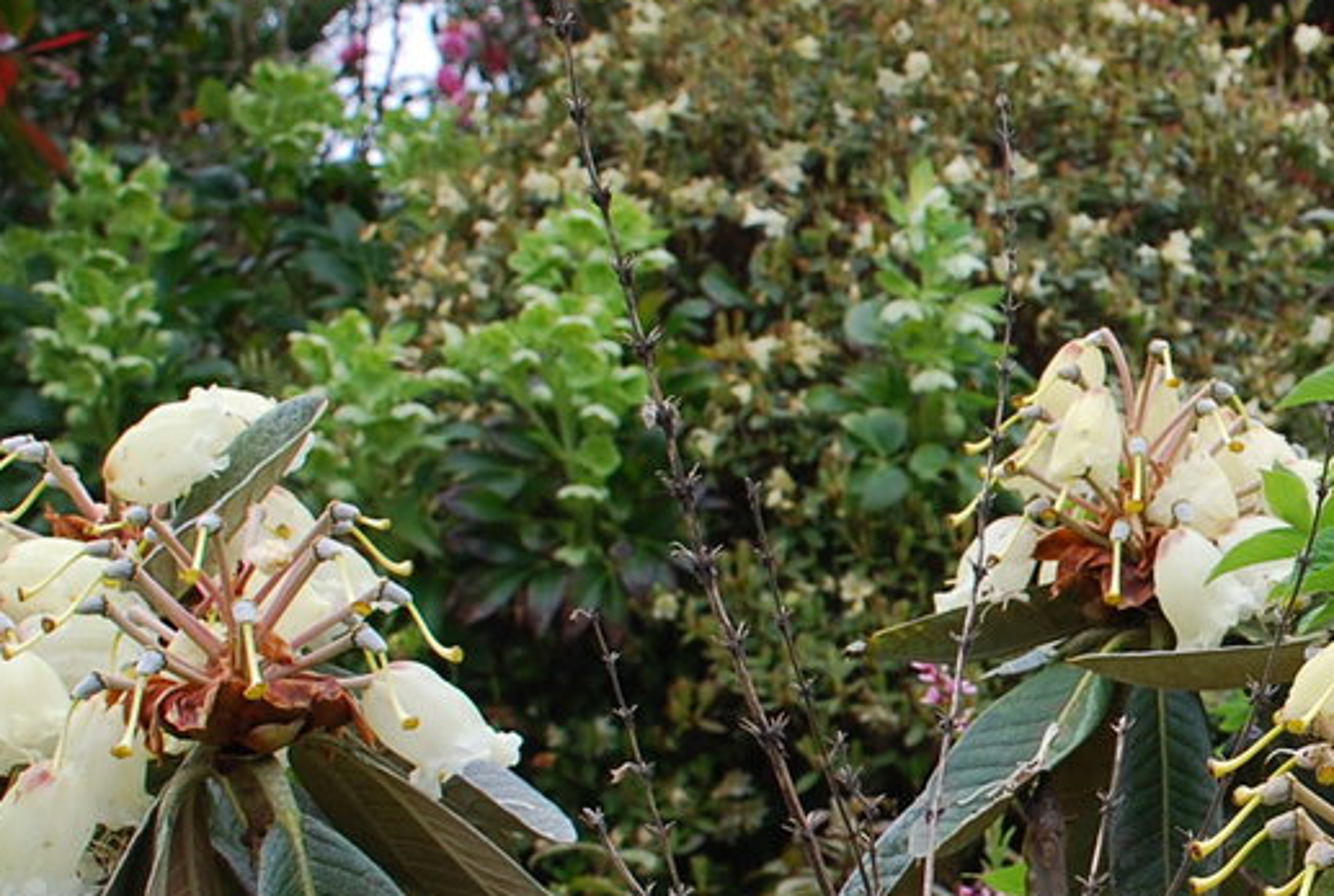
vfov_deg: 10.6
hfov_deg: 15.1
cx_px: 1677
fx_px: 4827
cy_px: 708
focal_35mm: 130
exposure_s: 1/125
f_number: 5.6
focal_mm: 28
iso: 100
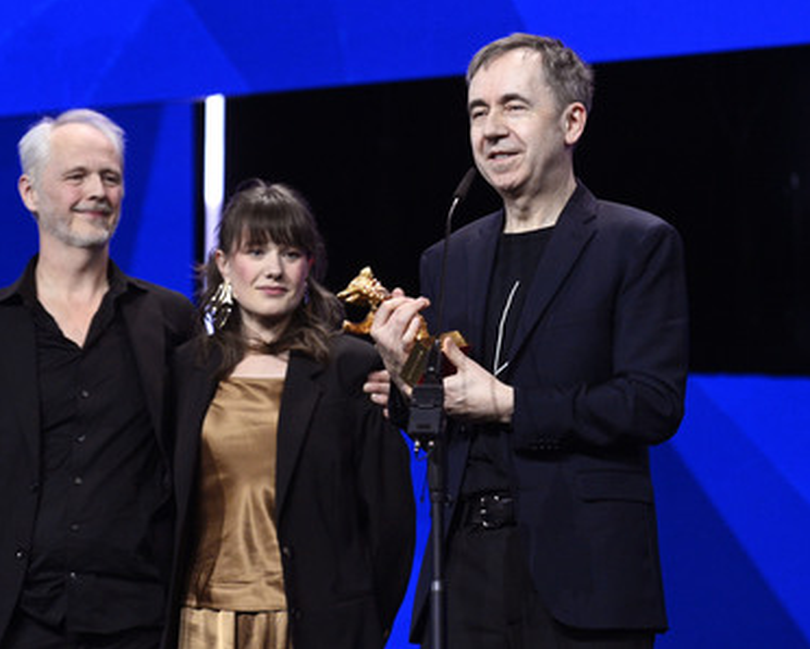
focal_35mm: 216
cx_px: 349
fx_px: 5181
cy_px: 324
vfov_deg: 7.2
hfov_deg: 8.9
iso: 10000
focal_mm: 190
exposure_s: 1/200
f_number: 5.6
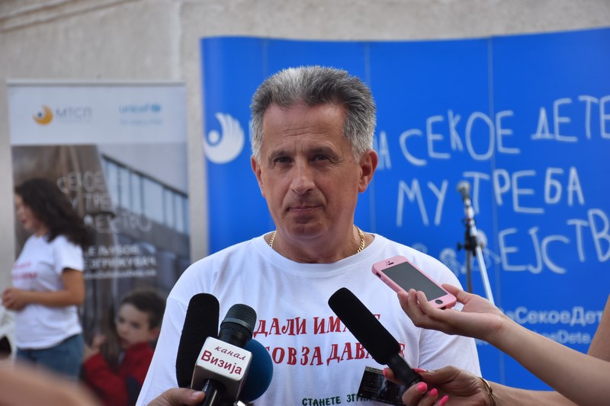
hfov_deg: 21.9
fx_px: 1575
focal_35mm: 93
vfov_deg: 14.7
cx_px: 305
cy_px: 203
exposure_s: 1/400
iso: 500
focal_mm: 62
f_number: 5.6
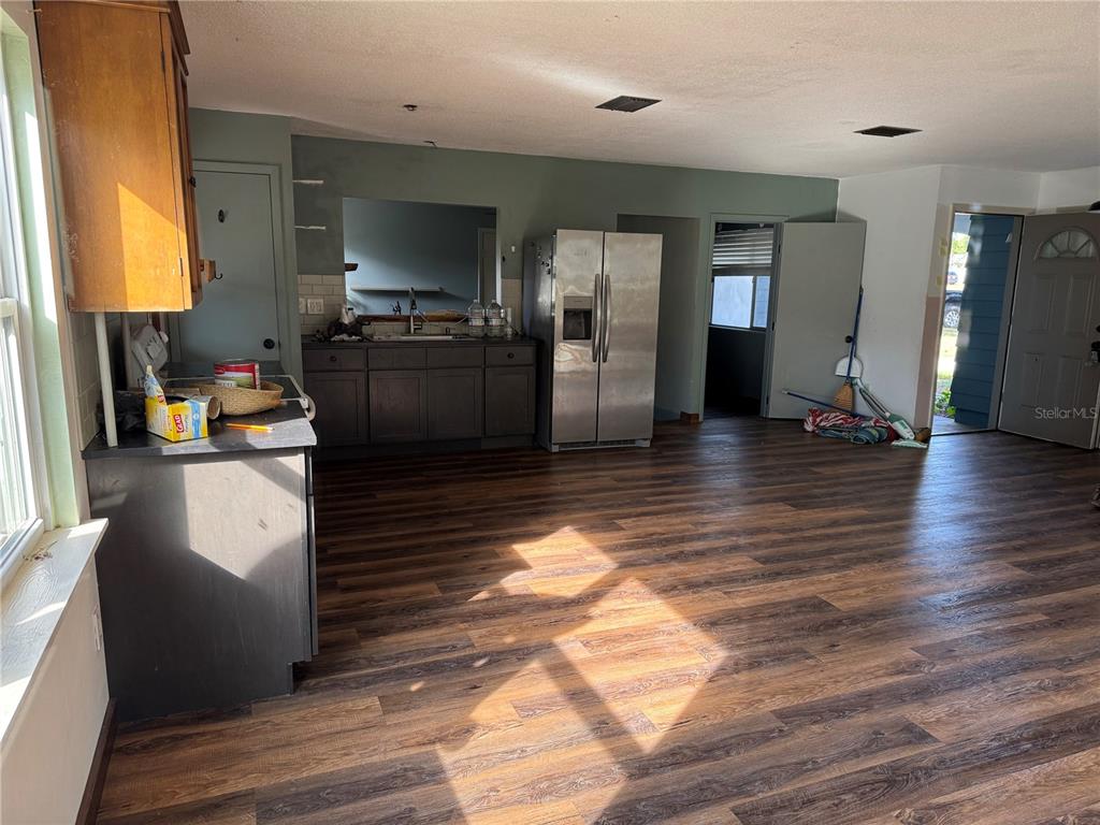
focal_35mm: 24
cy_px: 412
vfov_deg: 56.8
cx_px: 550
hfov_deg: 71.6
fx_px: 763
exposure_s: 1/121
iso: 160
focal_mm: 6.76
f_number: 1.78
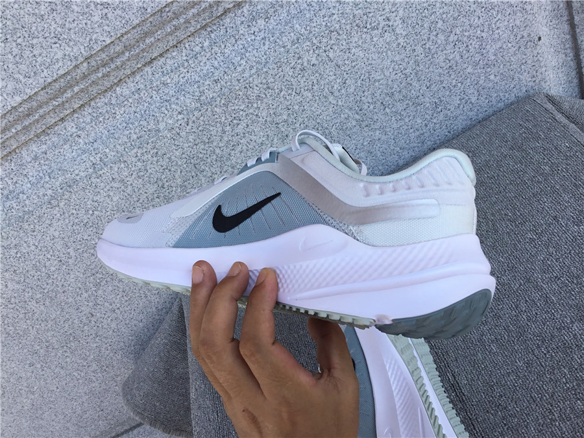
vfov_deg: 45.4
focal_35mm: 31
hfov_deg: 58.4
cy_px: 219
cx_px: 292
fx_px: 523
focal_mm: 3.3
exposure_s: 1/471
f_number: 2.4
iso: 25
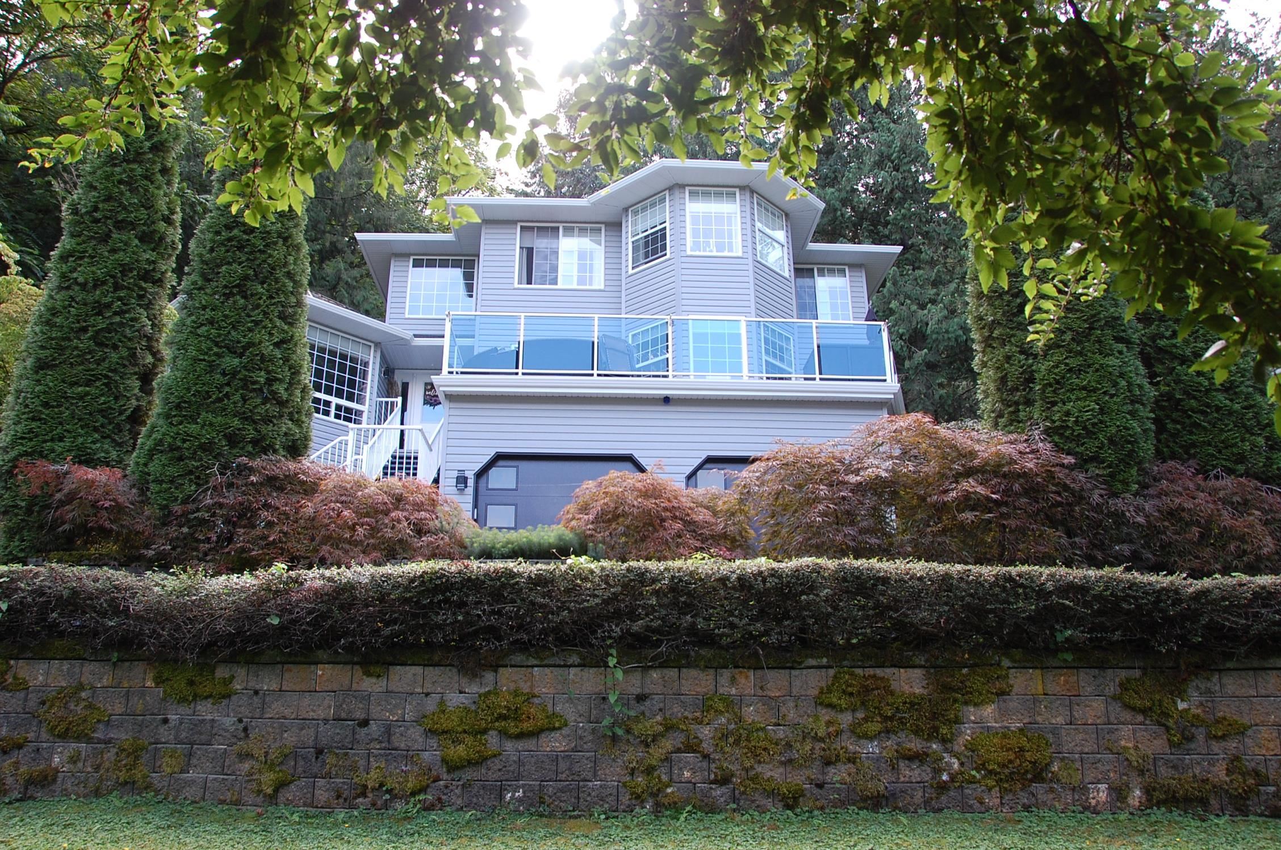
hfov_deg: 67.5
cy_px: 425
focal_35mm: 27
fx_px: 959
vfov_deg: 47.8
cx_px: 640
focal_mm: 18
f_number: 5.6
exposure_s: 1/125
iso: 320
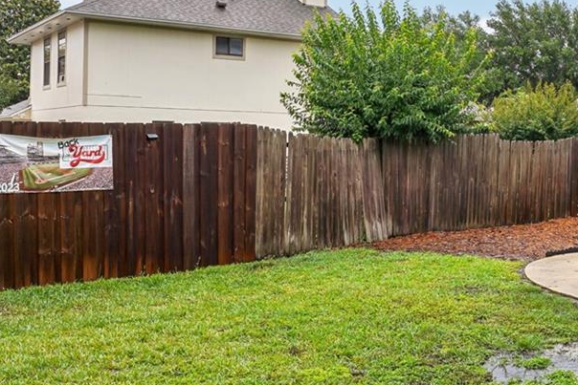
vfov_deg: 29.7
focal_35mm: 45
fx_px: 723
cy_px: 129
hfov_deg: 42.2
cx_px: 439
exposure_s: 1/30
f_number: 13
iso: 100
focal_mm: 17
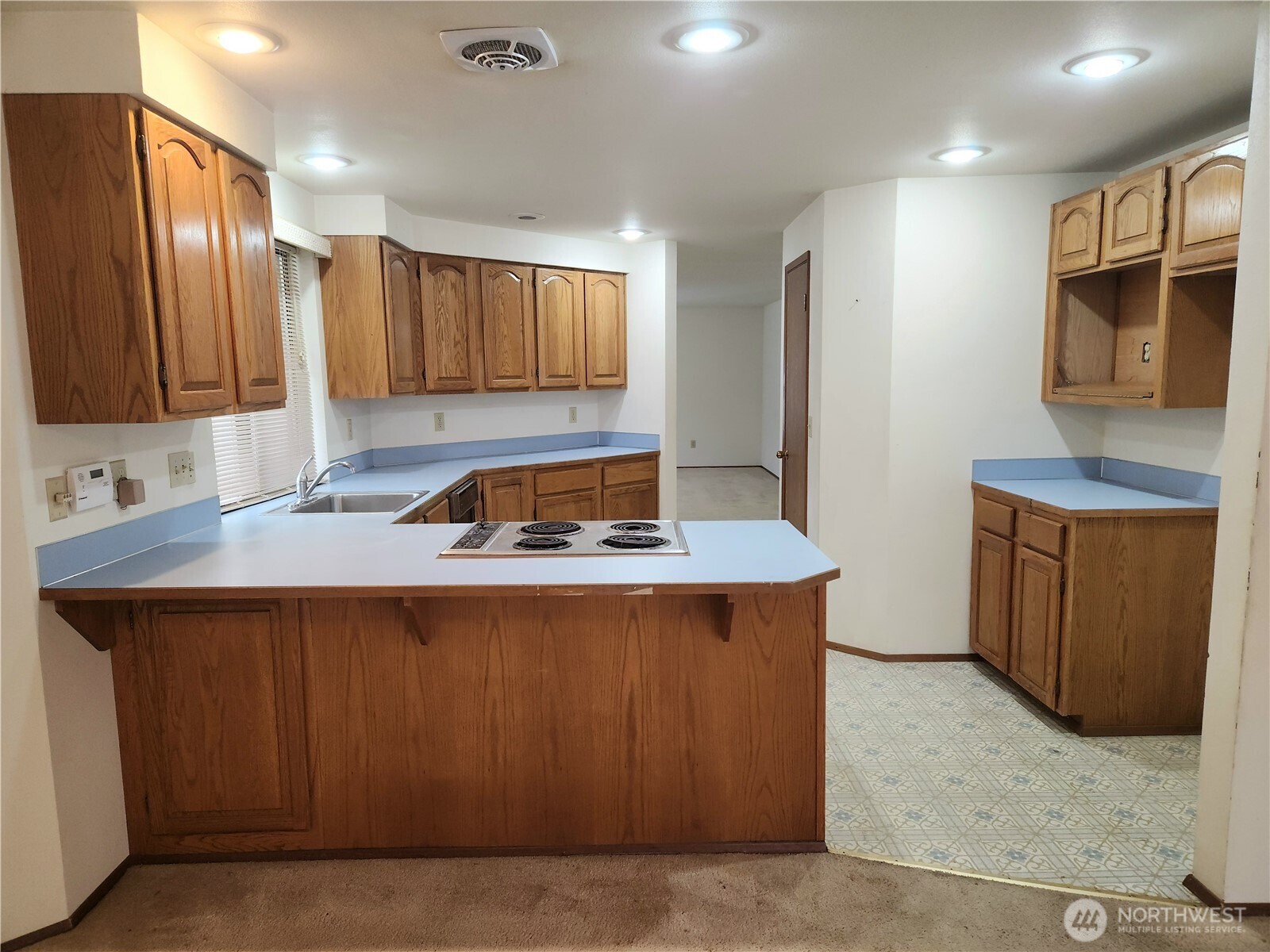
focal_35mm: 23
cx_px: 635
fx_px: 844
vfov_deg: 58.9
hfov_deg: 73.9
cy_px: 476
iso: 125
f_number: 1.8
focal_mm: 5.4
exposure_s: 1/60.2
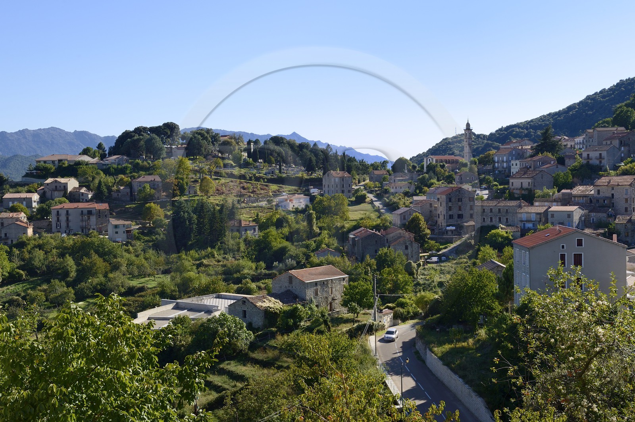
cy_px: 211
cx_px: 318
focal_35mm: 48
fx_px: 846
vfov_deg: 28.0
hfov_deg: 41.1
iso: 200
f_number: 11
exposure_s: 1/200
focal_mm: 48
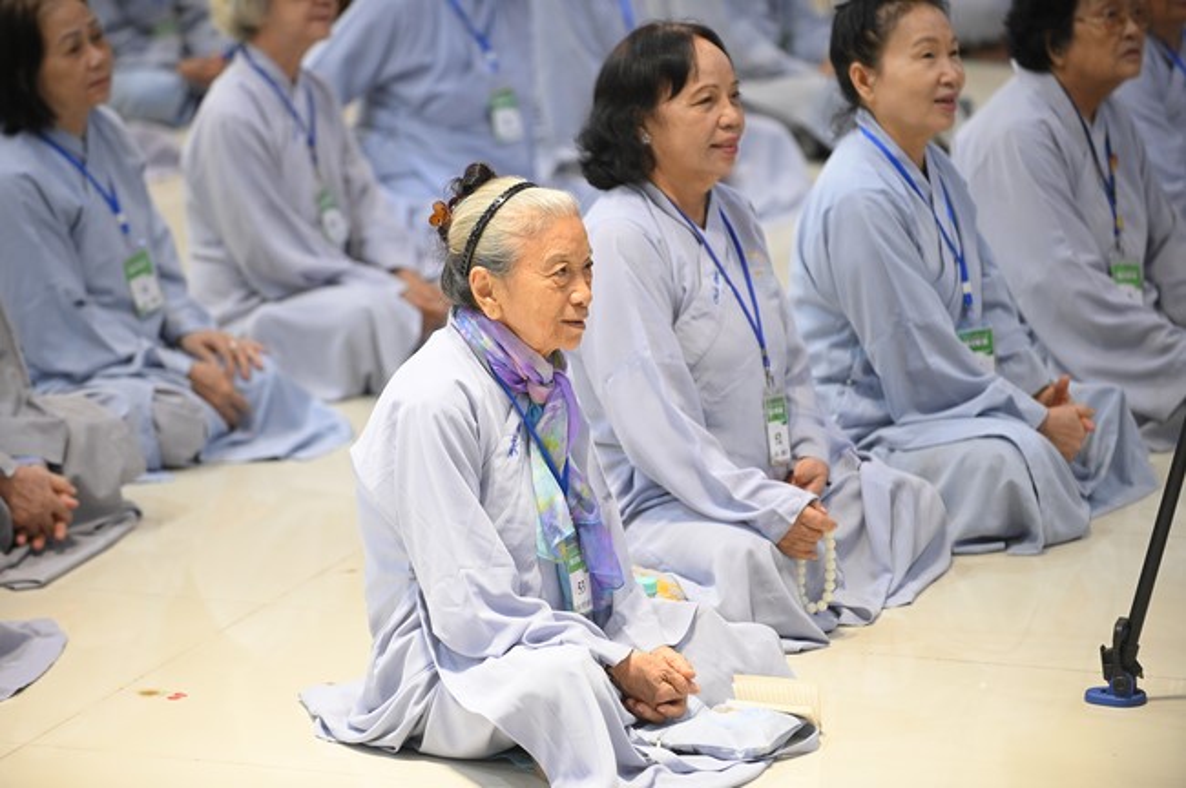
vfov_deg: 7.8
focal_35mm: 175
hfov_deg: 11.8
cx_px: 593
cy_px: 394
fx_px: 5759
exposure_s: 1/200
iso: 3200
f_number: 3.2
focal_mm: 175
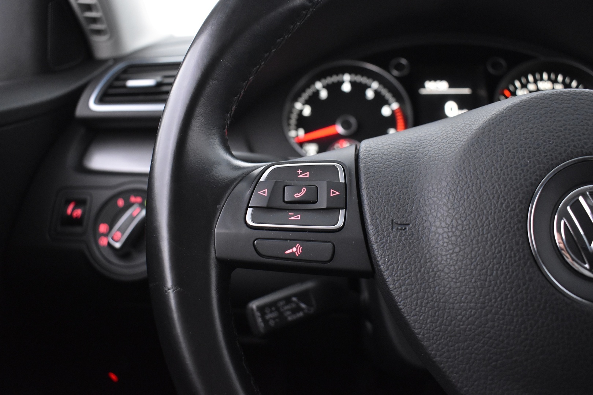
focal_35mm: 32
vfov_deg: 41.7
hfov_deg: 59.5
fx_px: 519
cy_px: 198
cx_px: 296
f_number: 3.8
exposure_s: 1/30
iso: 3200
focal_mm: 21
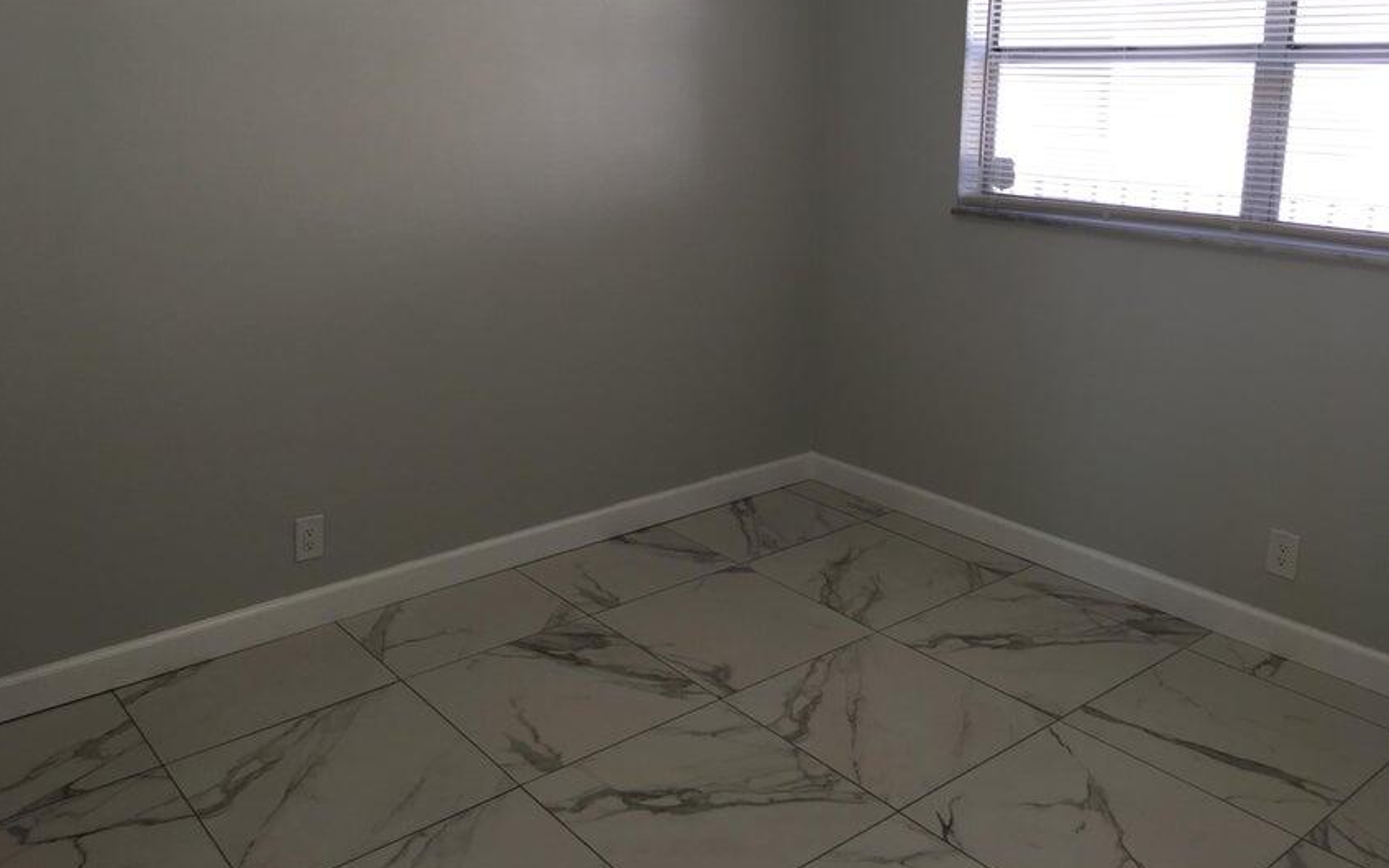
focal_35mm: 31
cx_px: 694
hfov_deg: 61.2
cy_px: 348
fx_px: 1174
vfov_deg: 40.4
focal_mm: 4.15
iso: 25
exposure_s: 1/60
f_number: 2.2
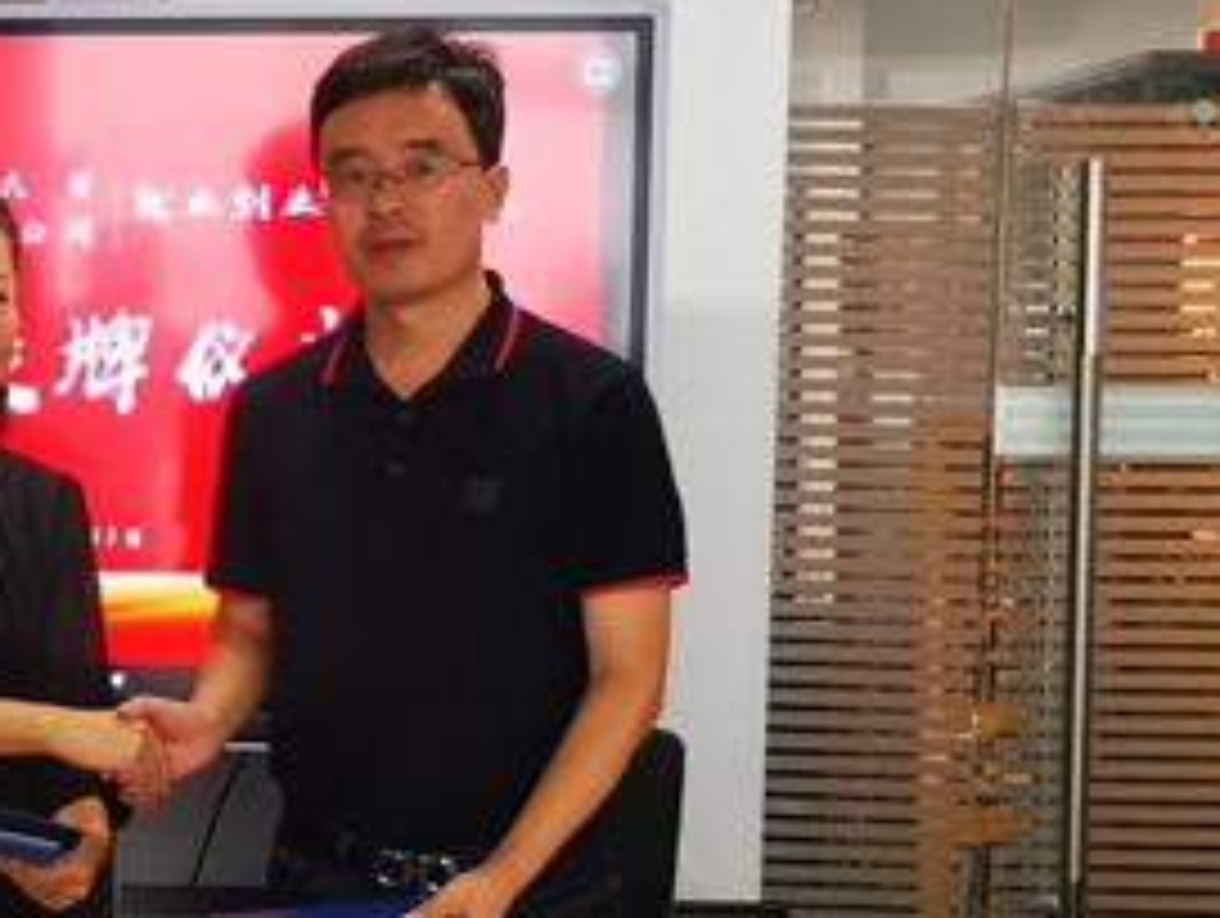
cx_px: 162
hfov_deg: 26.9
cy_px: 466
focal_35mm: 70
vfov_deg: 21.1
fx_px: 2470
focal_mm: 4.75
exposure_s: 1/100
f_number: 1.8
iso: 200
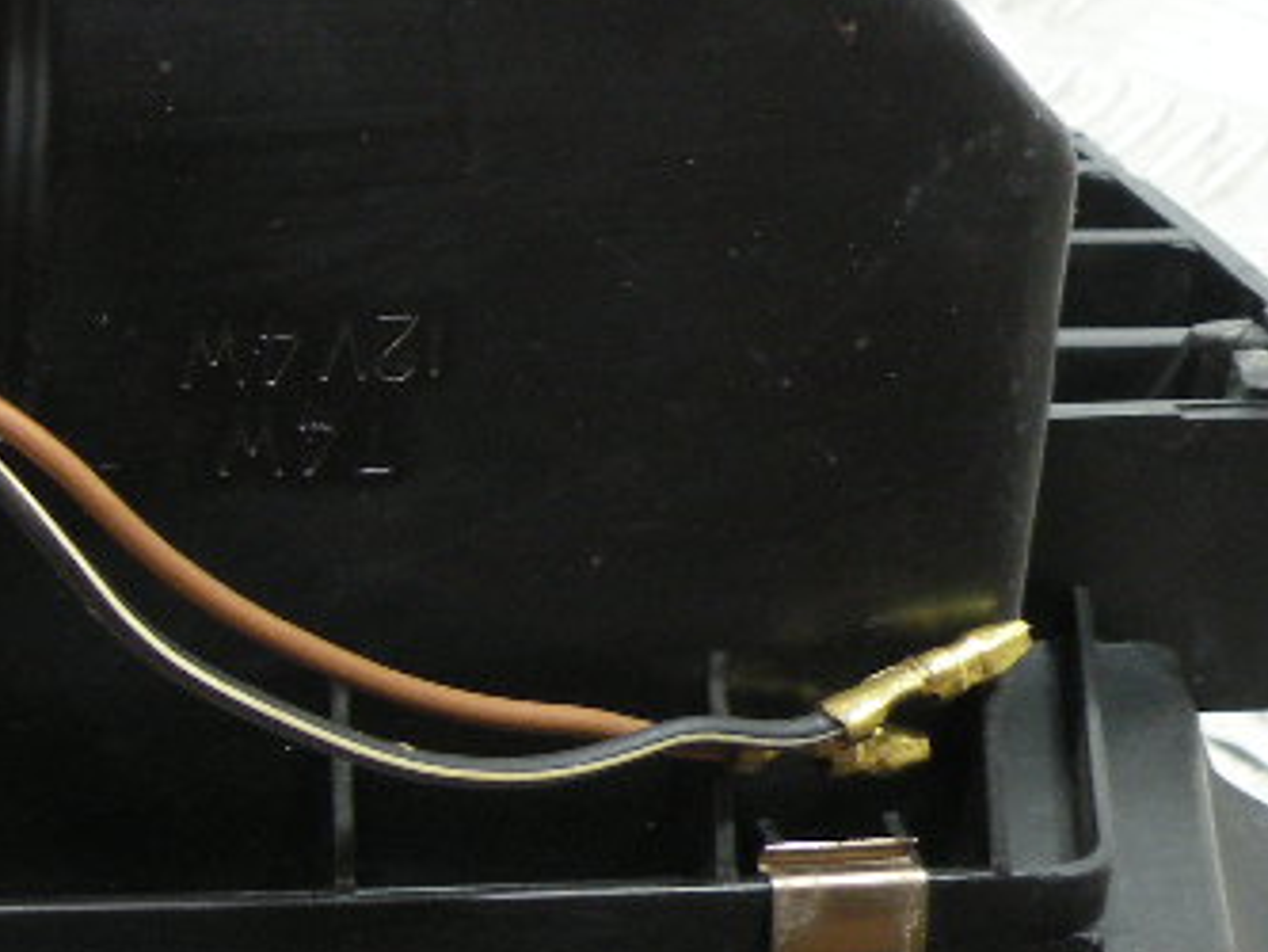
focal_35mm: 83
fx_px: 3041
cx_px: -373
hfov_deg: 21.4
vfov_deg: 17.7
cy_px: 274
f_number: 2.8
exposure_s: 1/60
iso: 180
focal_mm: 4.7
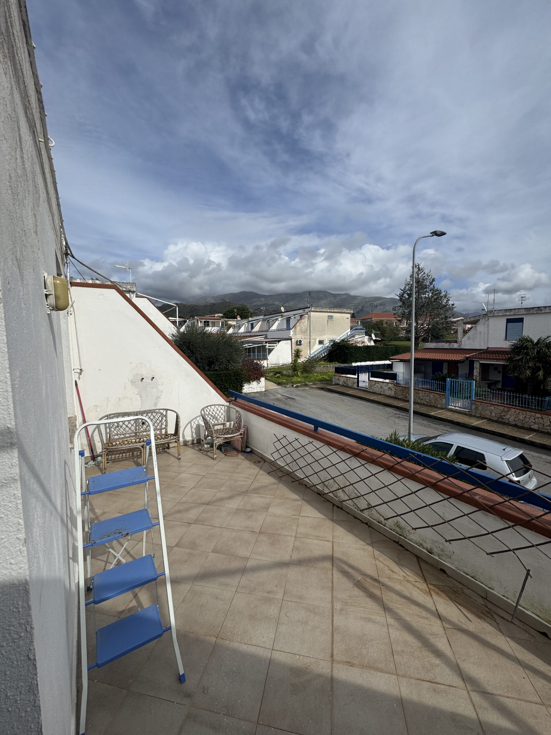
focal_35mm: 14
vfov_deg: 102.1
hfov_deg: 85.7
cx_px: 276
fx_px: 297
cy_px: 368
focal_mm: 2.22
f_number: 2.2
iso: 50
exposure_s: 1/4132
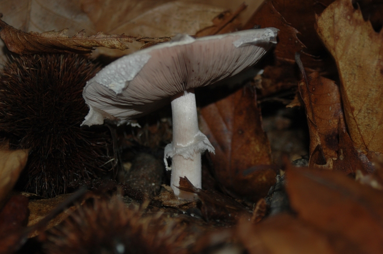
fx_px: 1276
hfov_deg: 17.1
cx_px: 192
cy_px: 127
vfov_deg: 11.4
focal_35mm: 120
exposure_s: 1/60
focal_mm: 80
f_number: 5.6
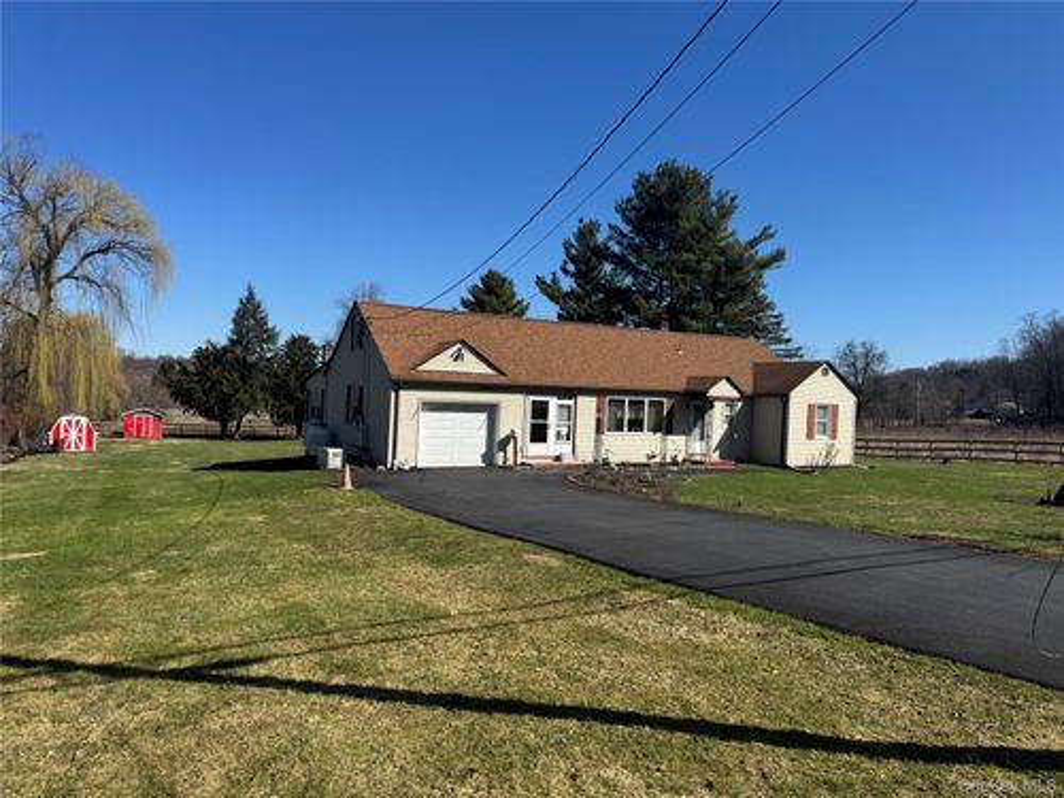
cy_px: 399
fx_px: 738
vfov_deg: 56.8
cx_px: 532
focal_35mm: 24
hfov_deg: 71.6
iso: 80
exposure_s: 1/5348
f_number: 1.78
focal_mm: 6.76
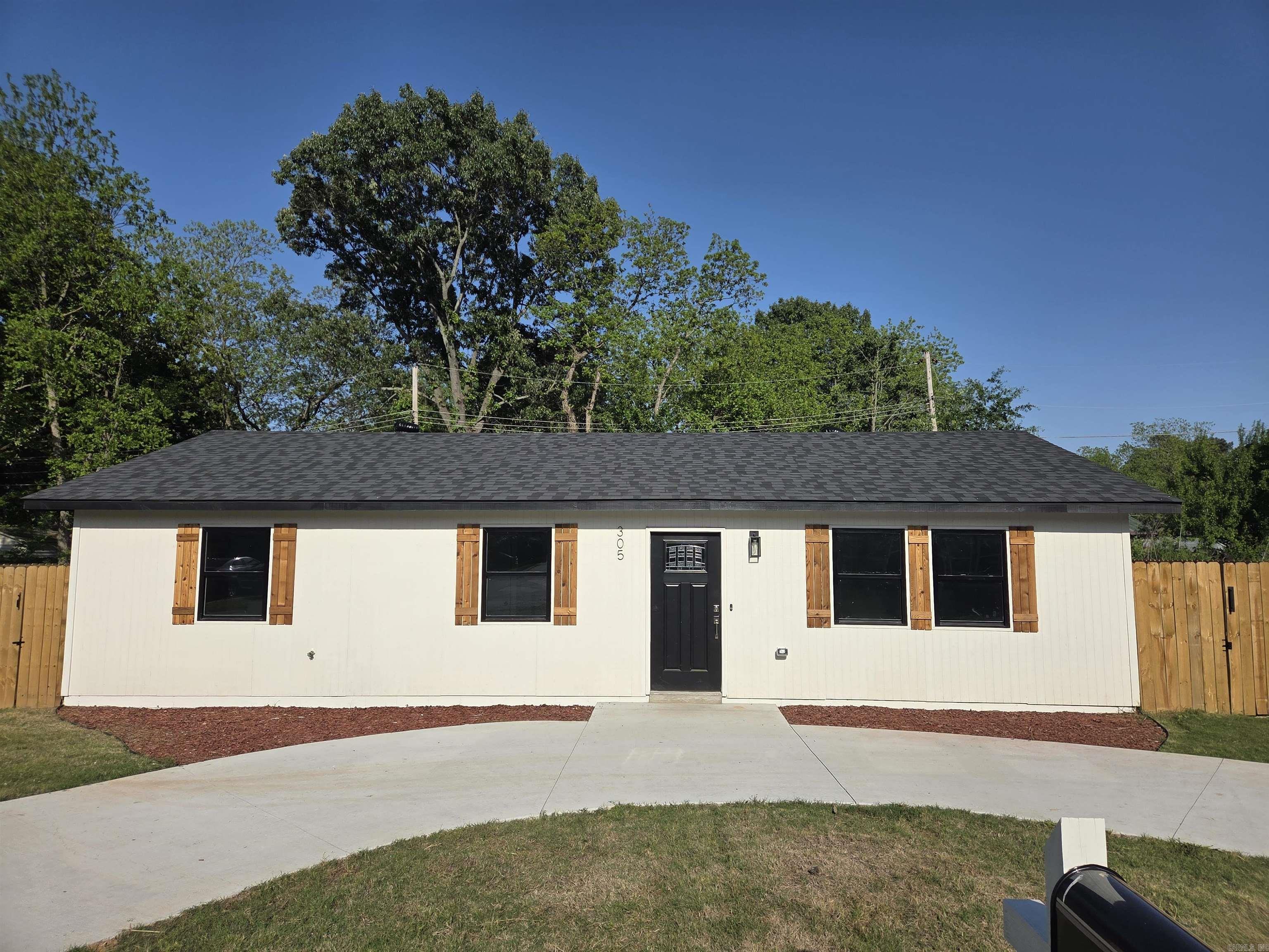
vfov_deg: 58.9
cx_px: 634
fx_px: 843
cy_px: 476
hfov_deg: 73.9
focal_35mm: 23
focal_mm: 5.4
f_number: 1.8
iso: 64
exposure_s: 1/7891
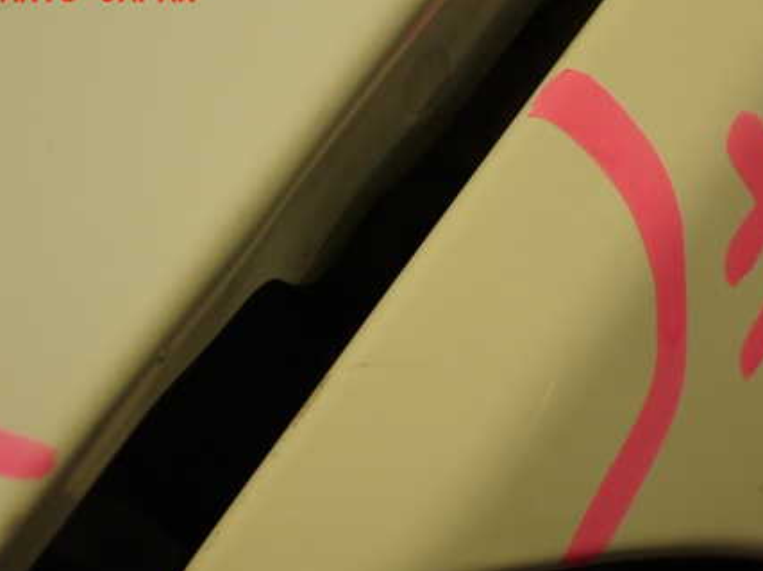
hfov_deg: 42.1
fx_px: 992
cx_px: 407
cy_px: 369
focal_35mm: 45
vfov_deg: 32.0
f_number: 2.4
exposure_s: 1/30
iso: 200
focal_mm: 5.79
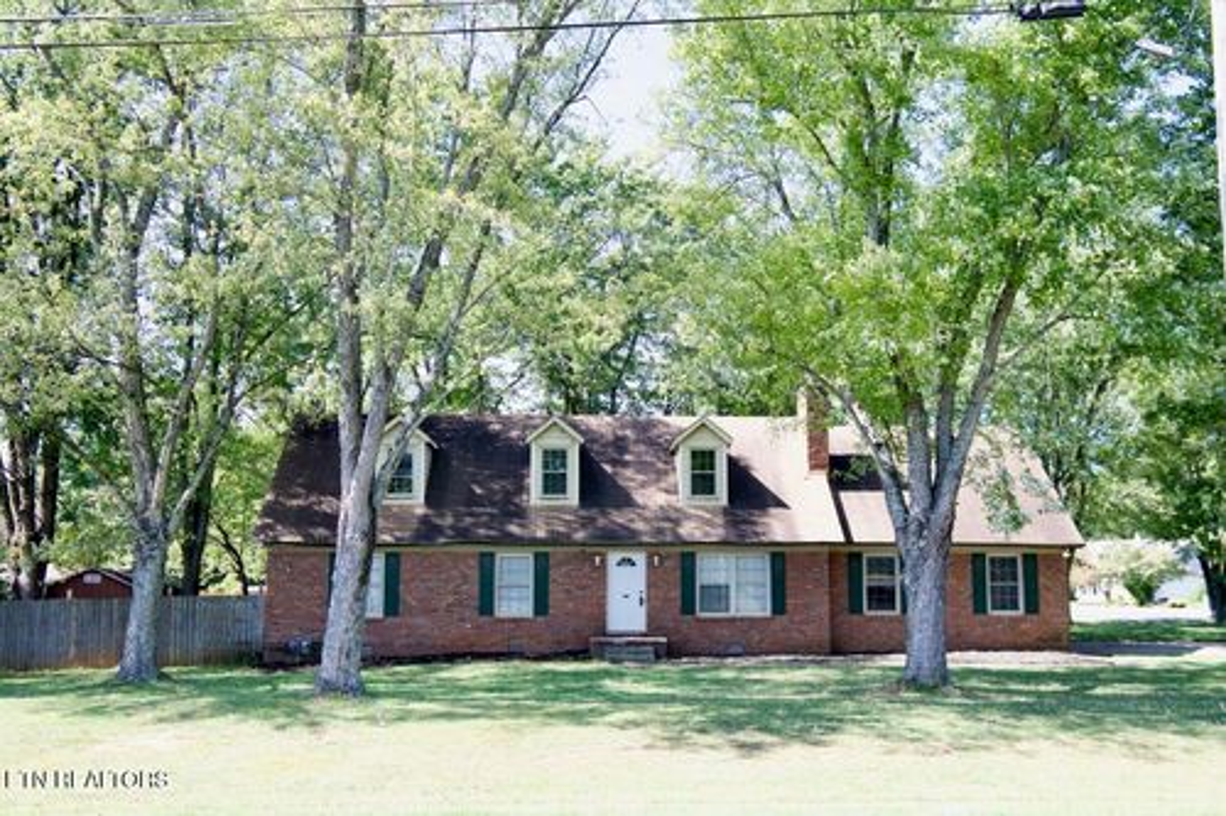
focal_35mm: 38
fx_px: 1294
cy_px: 408
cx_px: 613
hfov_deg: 50.7
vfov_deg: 35.0
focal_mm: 38
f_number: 8
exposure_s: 1/100
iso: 400
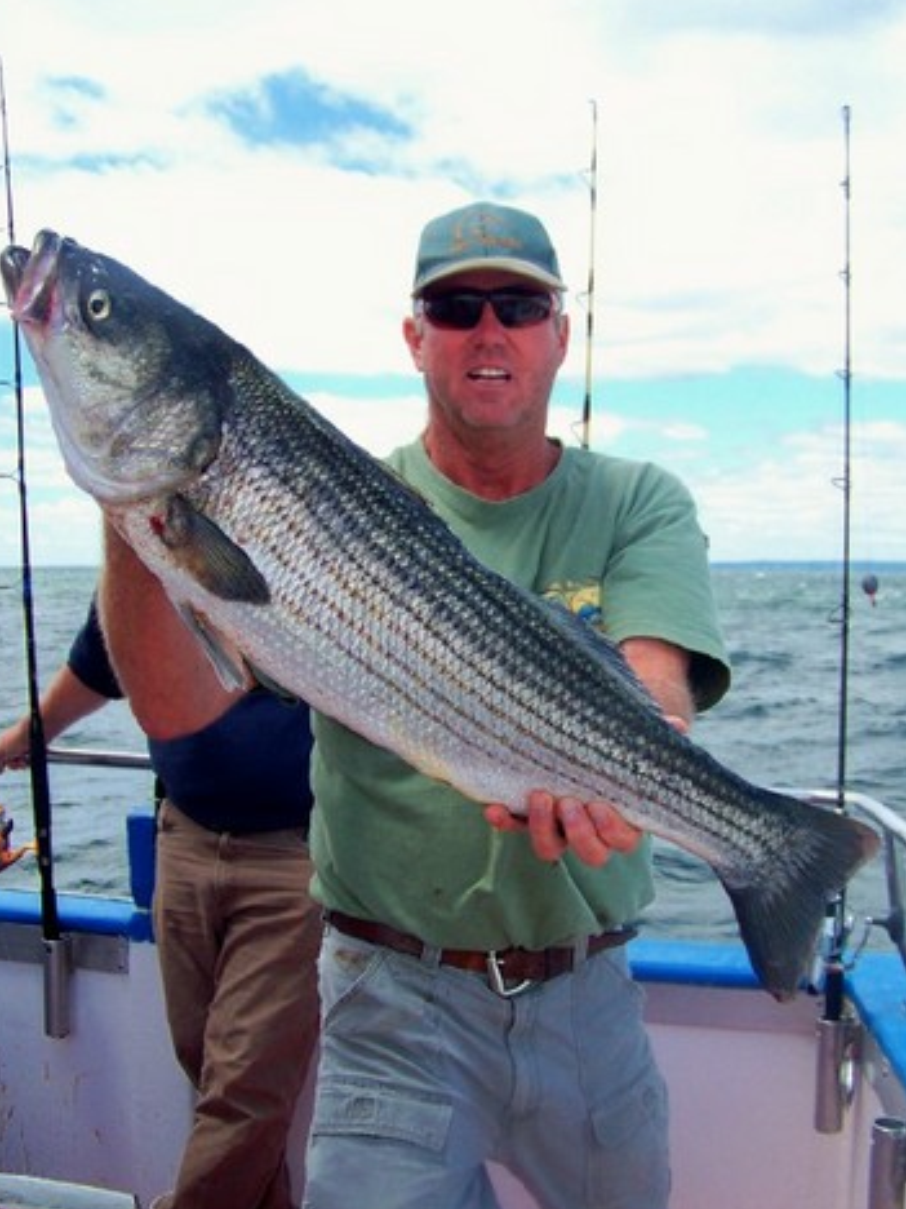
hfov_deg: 35.1
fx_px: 1431
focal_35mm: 41
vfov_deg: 45.7
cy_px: 657
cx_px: 483
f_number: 2.8
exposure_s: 1/500
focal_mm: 5.85
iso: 64
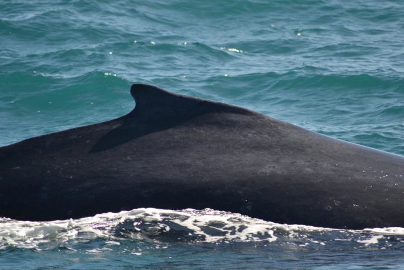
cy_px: 135
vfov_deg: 3.1
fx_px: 5051
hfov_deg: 4.6
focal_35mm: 450
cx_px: 202
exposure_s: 1/1600
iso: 400
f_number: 5.6
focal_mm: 300
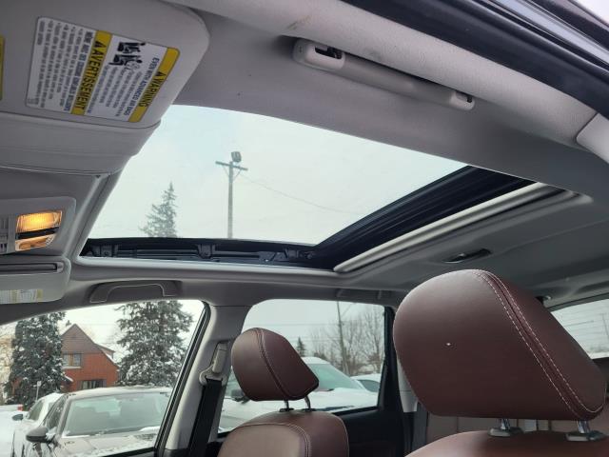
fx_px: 457
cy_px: 228
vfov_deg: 53.1
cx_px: 304
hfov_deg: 67.3
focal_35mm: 26
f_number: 1.8
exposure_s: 1/525
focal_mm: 5.4
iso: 40
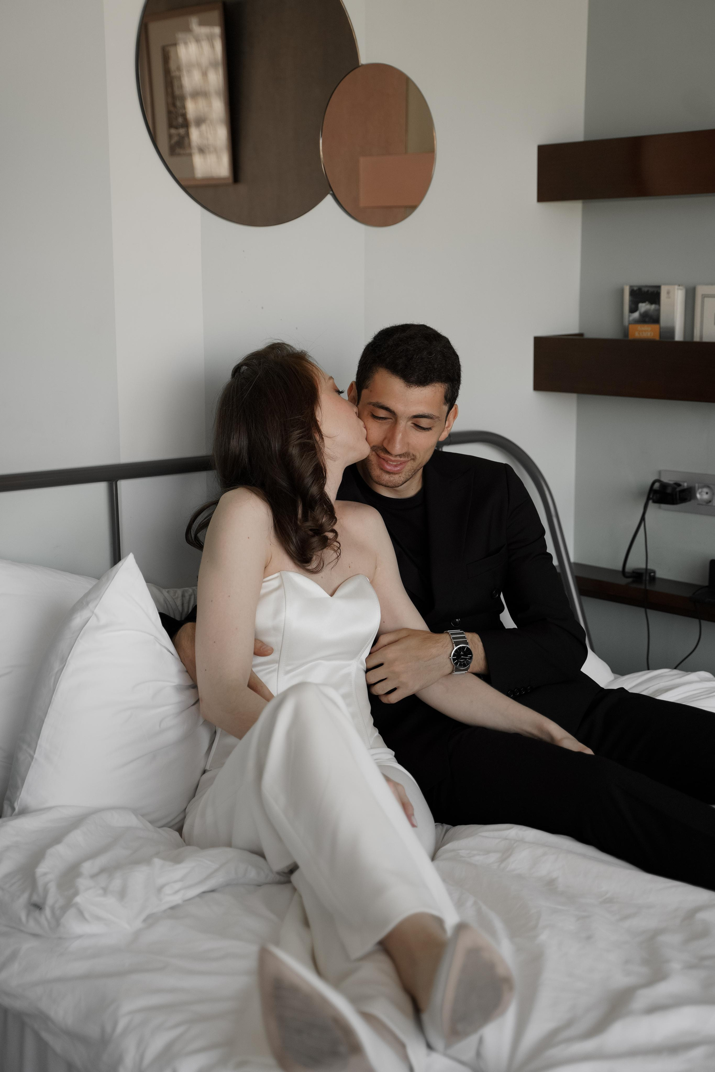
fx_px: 1460
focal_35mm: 49
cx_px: 358
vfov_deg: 40.3
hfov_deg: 27.5
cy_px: 536
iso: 400
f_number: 2.8
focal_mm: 49
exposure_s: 1/640
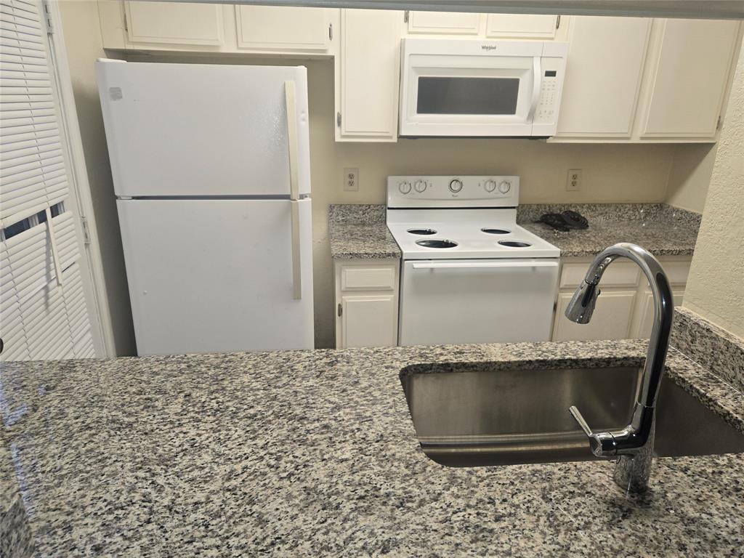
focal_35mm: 23
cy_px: 279
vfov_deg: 58.9
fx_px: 494
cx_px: 372
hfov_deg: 73.9
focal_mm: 5.4
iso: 50
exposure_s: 1/60
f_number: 1.8
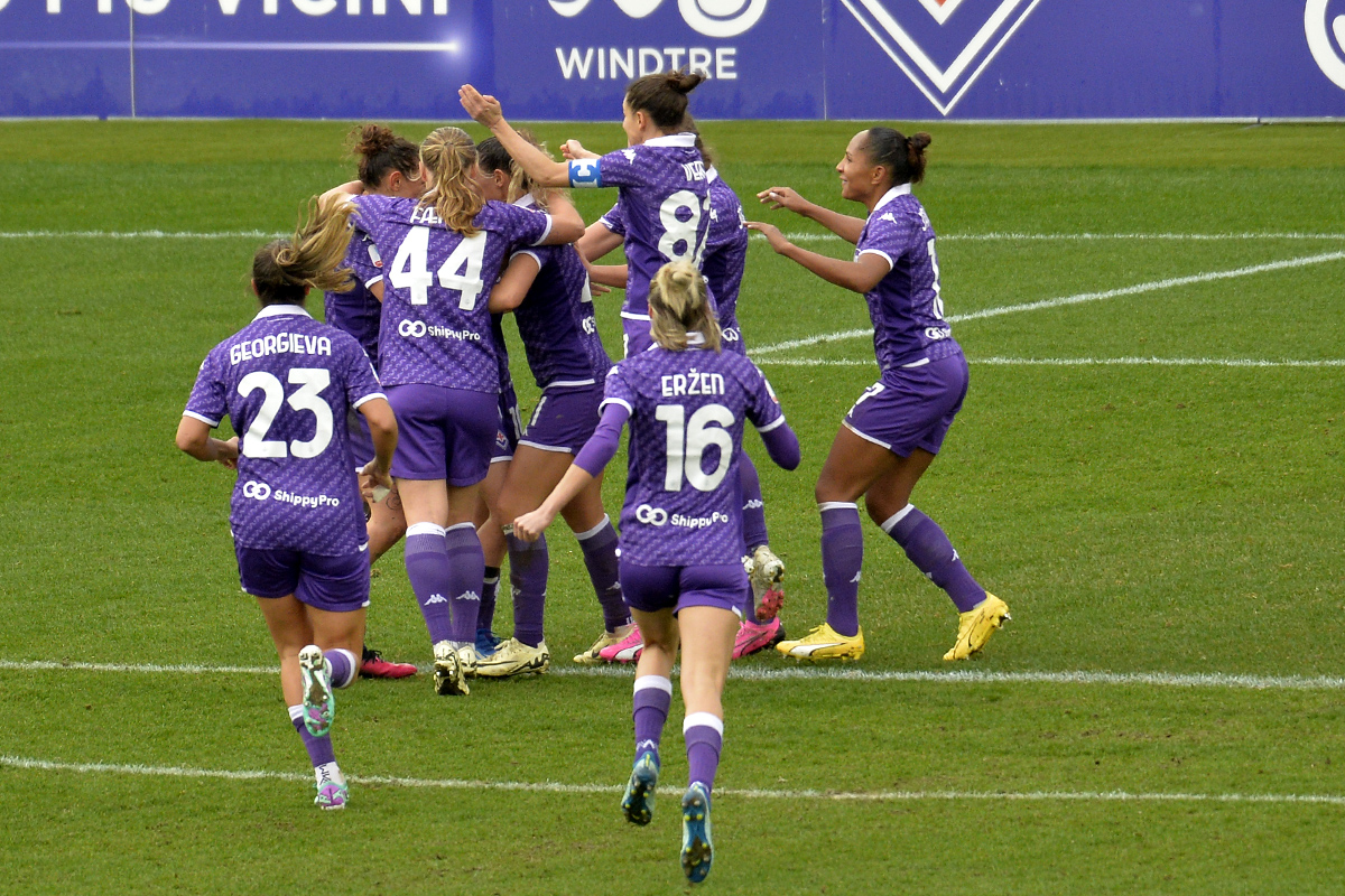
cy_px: 448
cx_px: 672
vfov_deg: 3.1
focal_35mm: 440
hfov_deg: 4.7
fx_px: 16438
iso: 2000
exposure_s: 1/1000
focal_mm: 440
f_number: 5.6
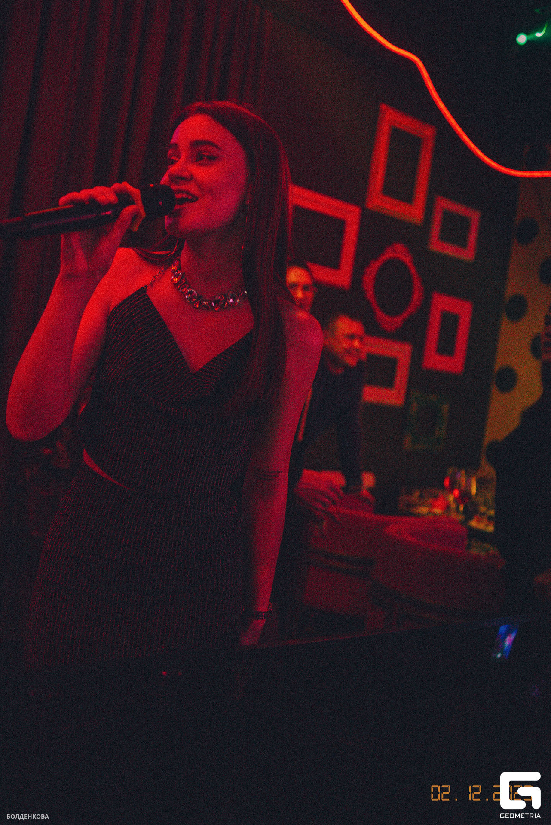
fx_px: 803
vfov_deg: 54.4
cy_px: 412
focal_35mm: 35
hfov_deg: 37.9
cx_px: 276
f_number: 2.8
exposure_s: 1/160
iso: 6400
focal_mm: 35
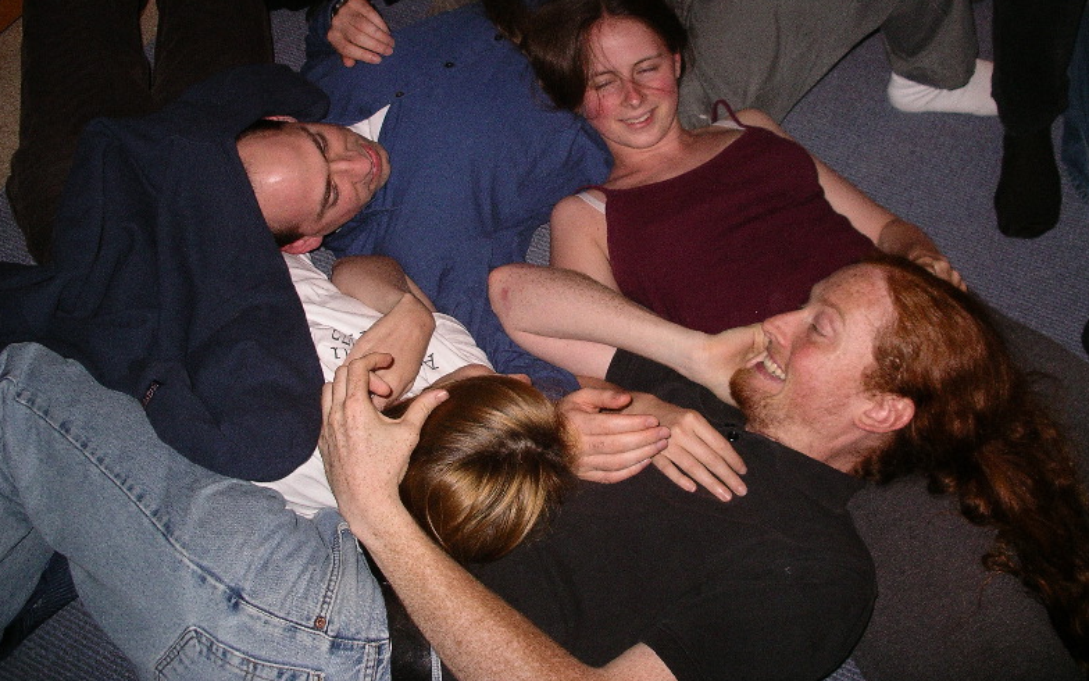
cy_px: 267
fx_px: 1187
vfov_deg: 31.9
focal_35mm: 40
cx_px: 550
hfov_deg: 49.3
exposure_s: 1/40
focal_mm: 7.8
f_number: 2.8
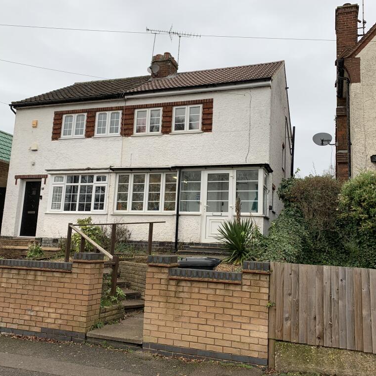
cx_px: 202
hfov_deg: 52.5
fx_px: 381
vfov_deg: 52.5
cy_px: 187
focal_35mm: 31
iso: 25
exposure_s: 1/392
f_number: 1.8
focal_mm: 4.25
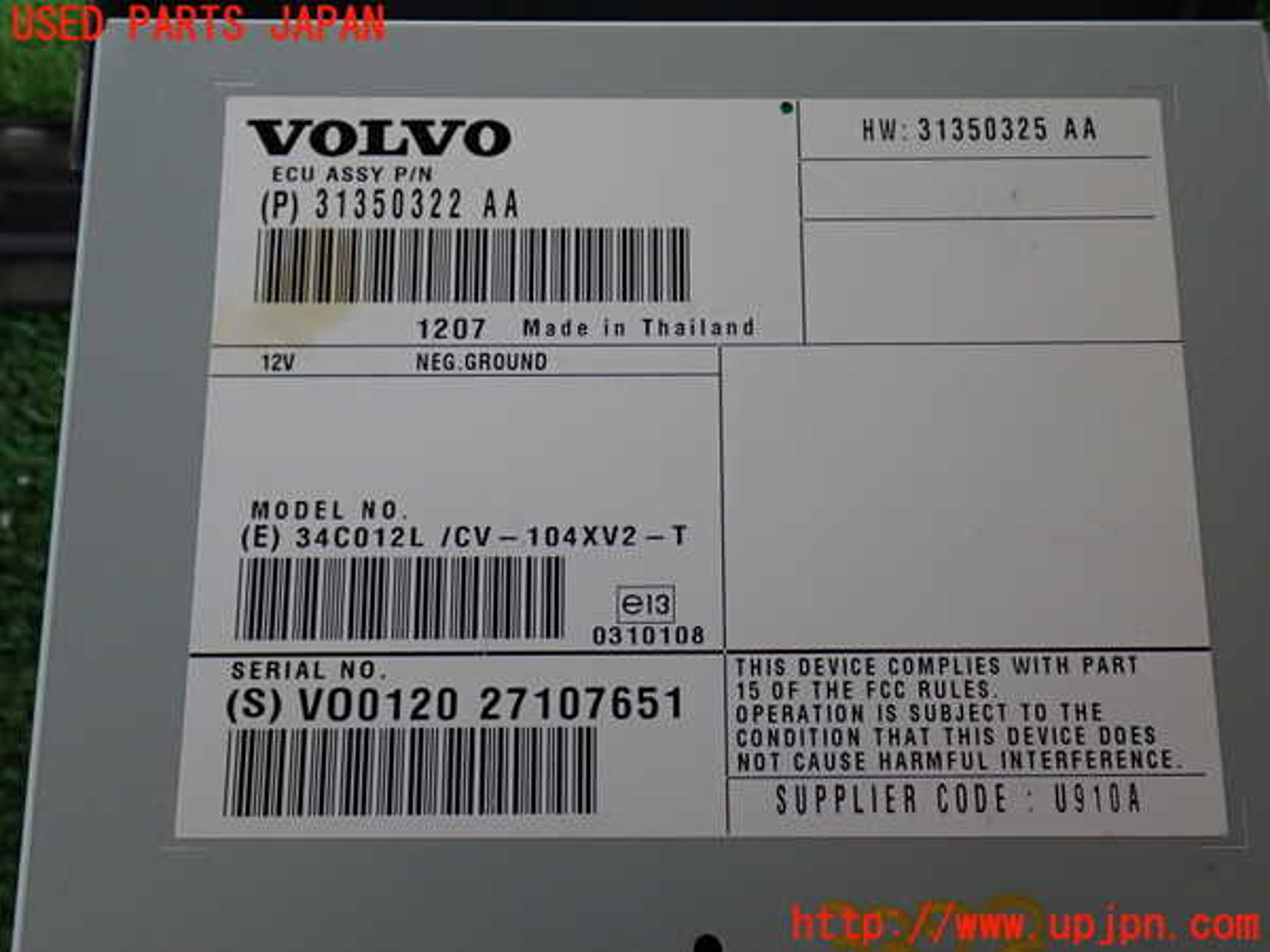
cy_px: 476
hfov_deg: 45.8
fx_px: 1504
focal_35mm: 41
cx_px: 635
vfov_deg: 35.1
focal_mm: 7.31
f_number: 2.8
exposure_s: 1/40
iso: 400
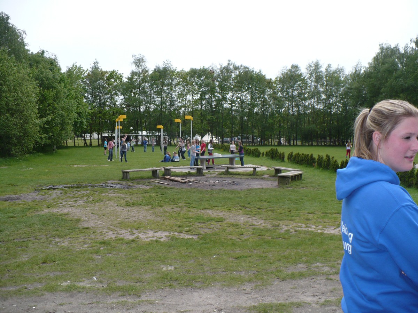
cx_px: 209
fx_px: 447
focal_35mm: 37
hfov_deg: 50.1
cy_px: 156
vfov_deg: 38.7
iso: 100
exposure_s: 1/800
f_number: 2.8
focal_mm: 6.1
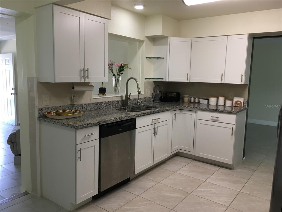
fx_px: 236
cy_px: 106
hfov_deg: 61.7
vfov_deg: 48.2
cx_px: 141
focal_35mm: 29
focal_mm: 4.15
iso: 25
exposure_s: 1/30
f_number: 2.2
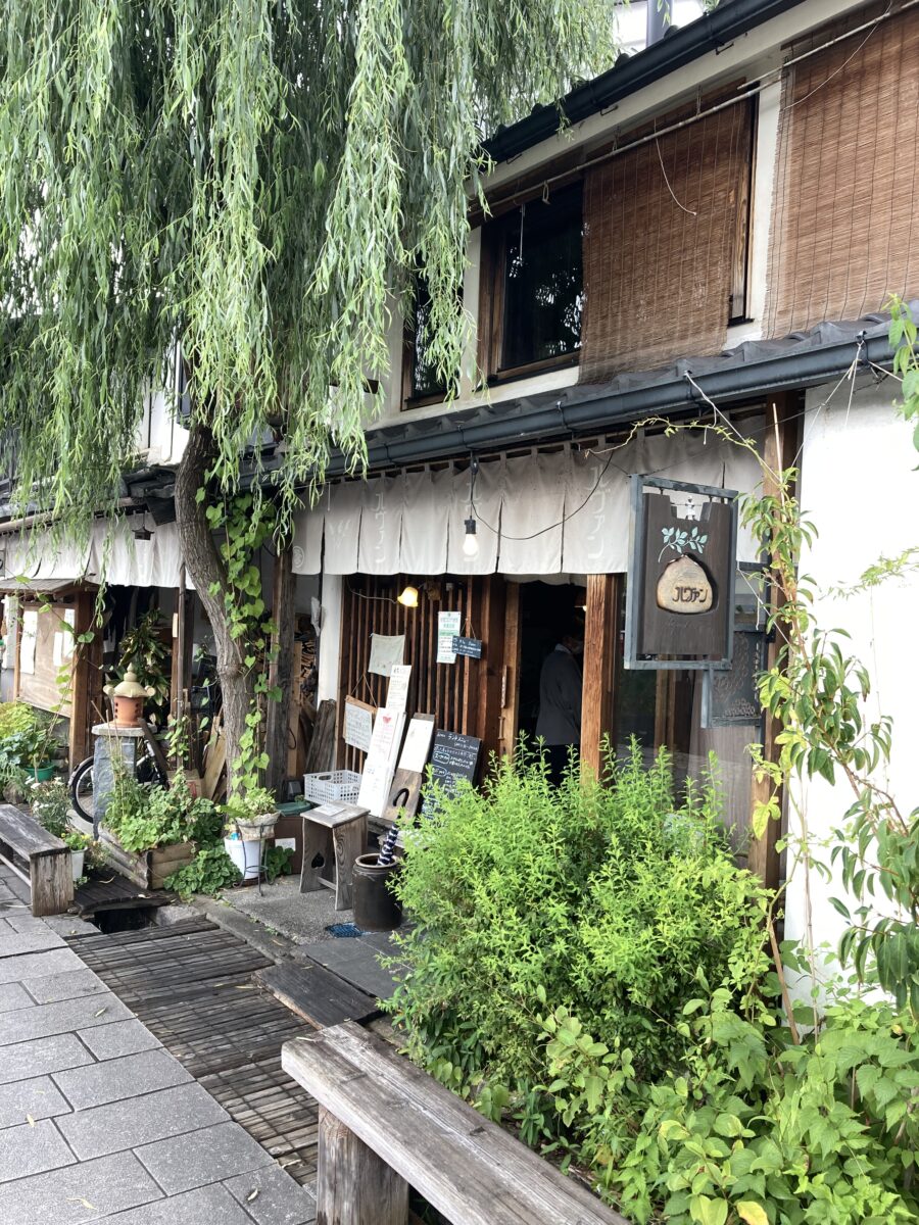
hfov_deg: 49.7
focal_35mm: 28
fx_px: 991
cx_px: 460
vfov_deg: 63.4
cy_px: 612
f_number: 1.8
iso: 25
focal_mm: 3.99
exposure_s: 1/121
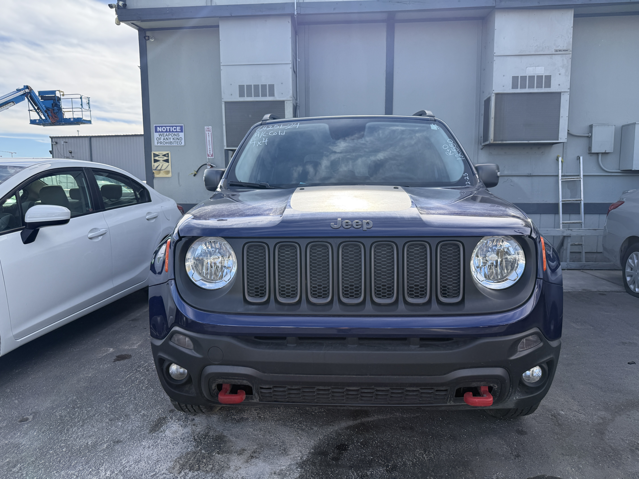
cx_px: 320
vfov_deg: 56.8
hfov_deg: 71.6
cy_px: 240
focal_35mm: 24
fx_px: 443
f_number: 1.78
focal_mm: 6.76
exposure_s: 1/2053
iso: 100
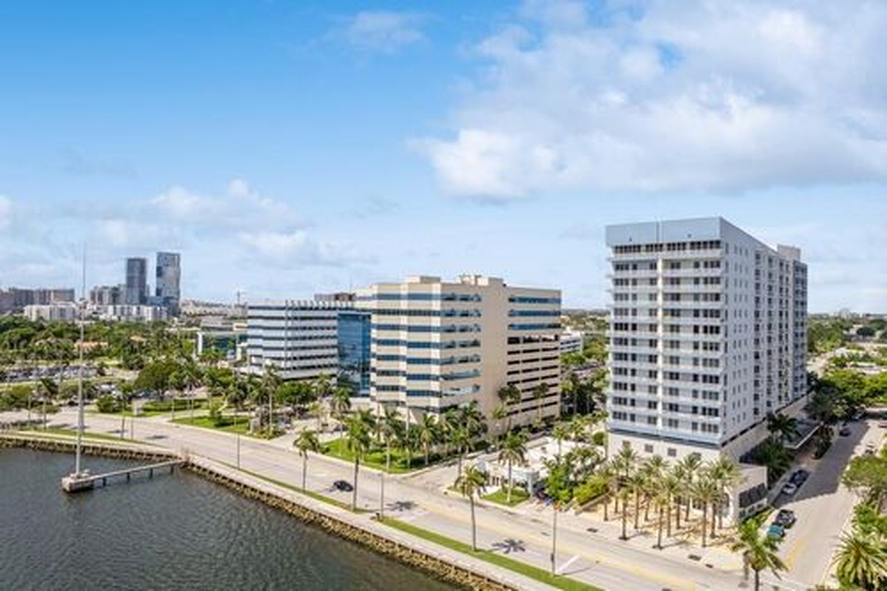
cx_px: 444
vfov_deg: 57.2
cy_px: 296
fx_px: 542
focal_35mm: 22
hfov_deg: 78.6
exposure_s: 1/5000
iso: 120
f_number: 2.8
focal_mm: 8.38
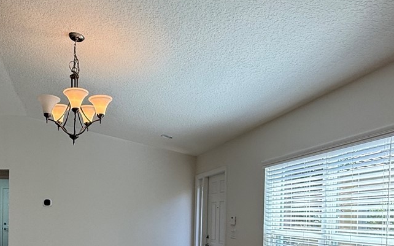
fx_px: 397
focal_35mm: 37
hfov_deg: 50.6
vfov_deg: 32.6
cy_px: 224
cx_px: 99
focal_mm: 2.22
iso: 64
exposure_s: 1/162
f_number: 2.2
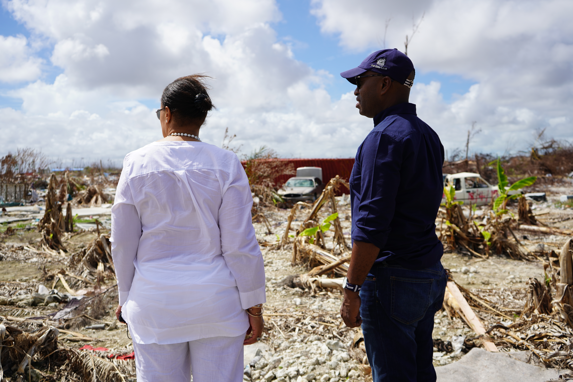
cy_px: 191
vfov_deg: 38.9
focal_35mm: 34
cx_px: 286
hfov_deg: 55.8
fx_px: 541
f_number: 5
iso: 100
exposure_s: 1/1000
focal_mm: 34
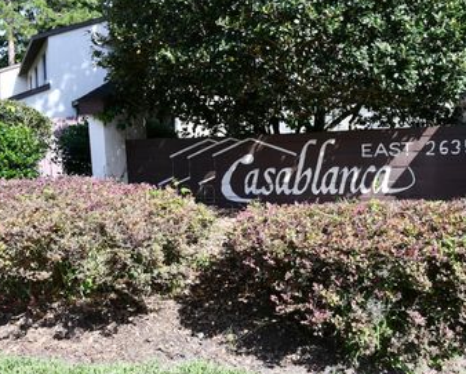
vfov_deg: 34.9
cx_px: 283
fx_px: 594
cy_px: 159
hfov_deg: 42.6
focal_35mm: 43
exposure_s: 1/250
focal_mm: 21
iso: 180
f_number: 8
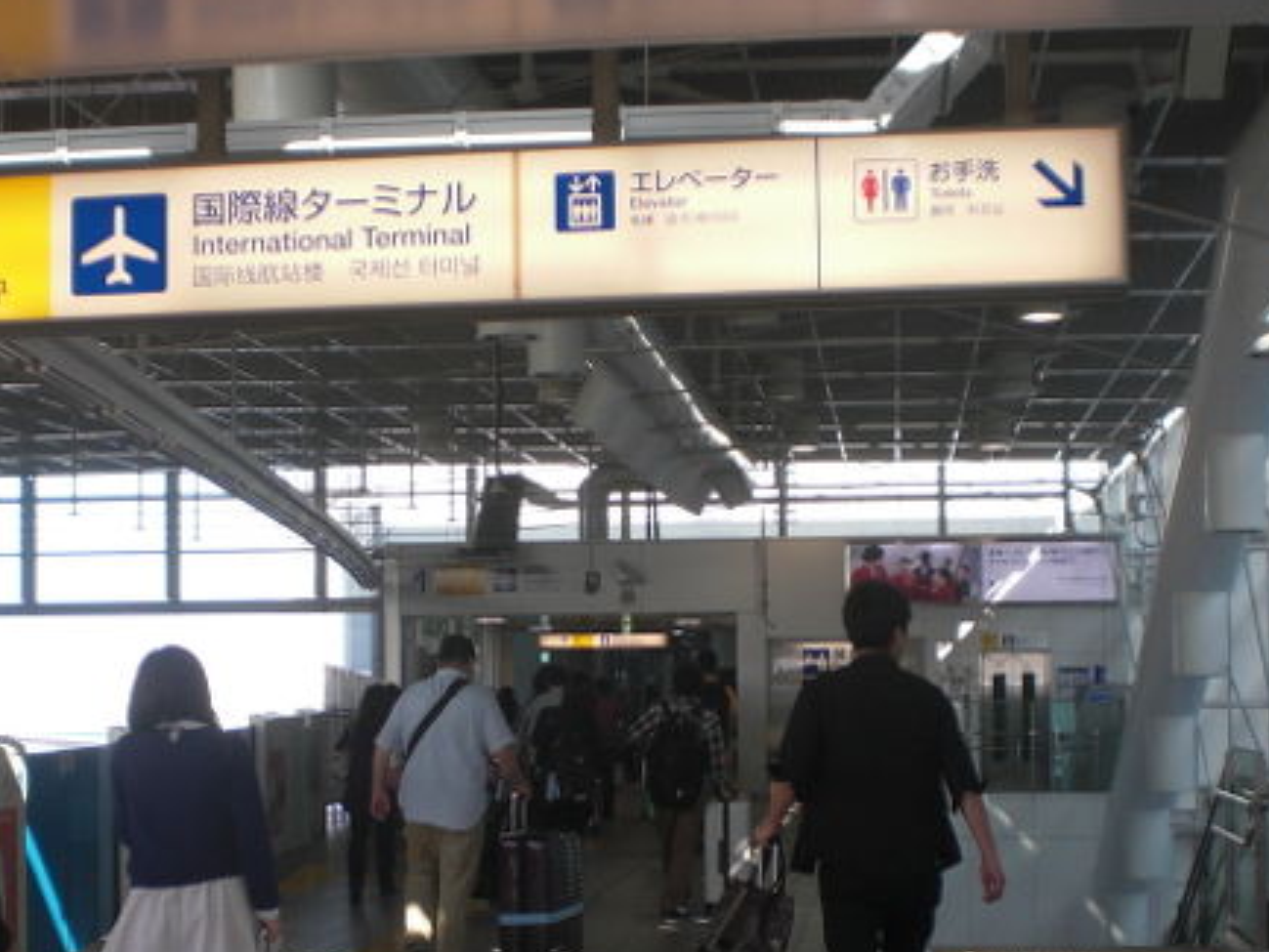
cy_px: 649
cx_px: 621
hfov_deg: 33.8
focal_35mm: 57
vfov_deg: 25.5
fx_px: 2090
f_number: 3.1
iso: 64
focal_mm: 6.3
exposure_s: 1/125
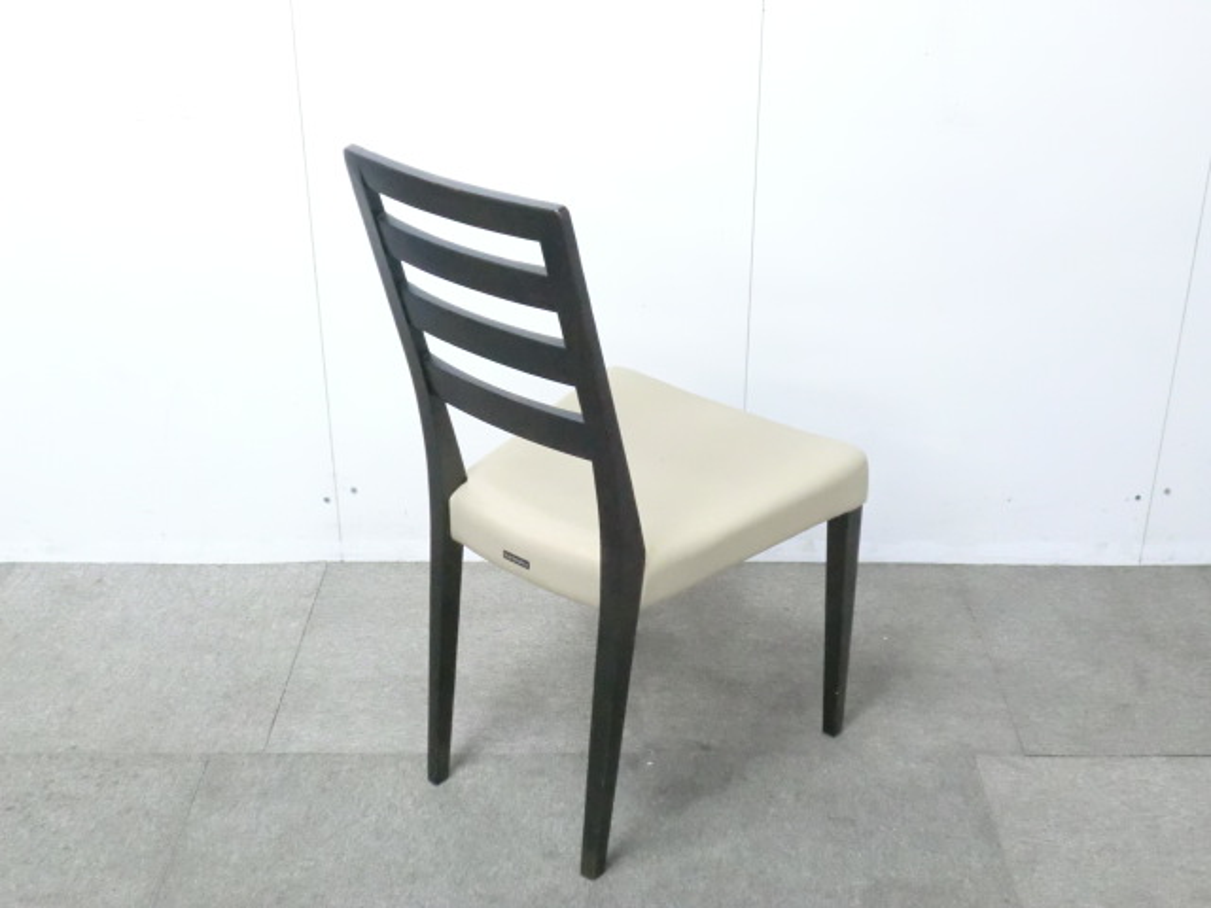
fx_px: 1574
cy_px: 454
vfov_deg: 32.2
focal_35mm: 45
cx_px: 606
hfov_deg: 42.1
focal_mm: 8.2
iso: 800
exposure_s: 1/25
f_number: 4.3
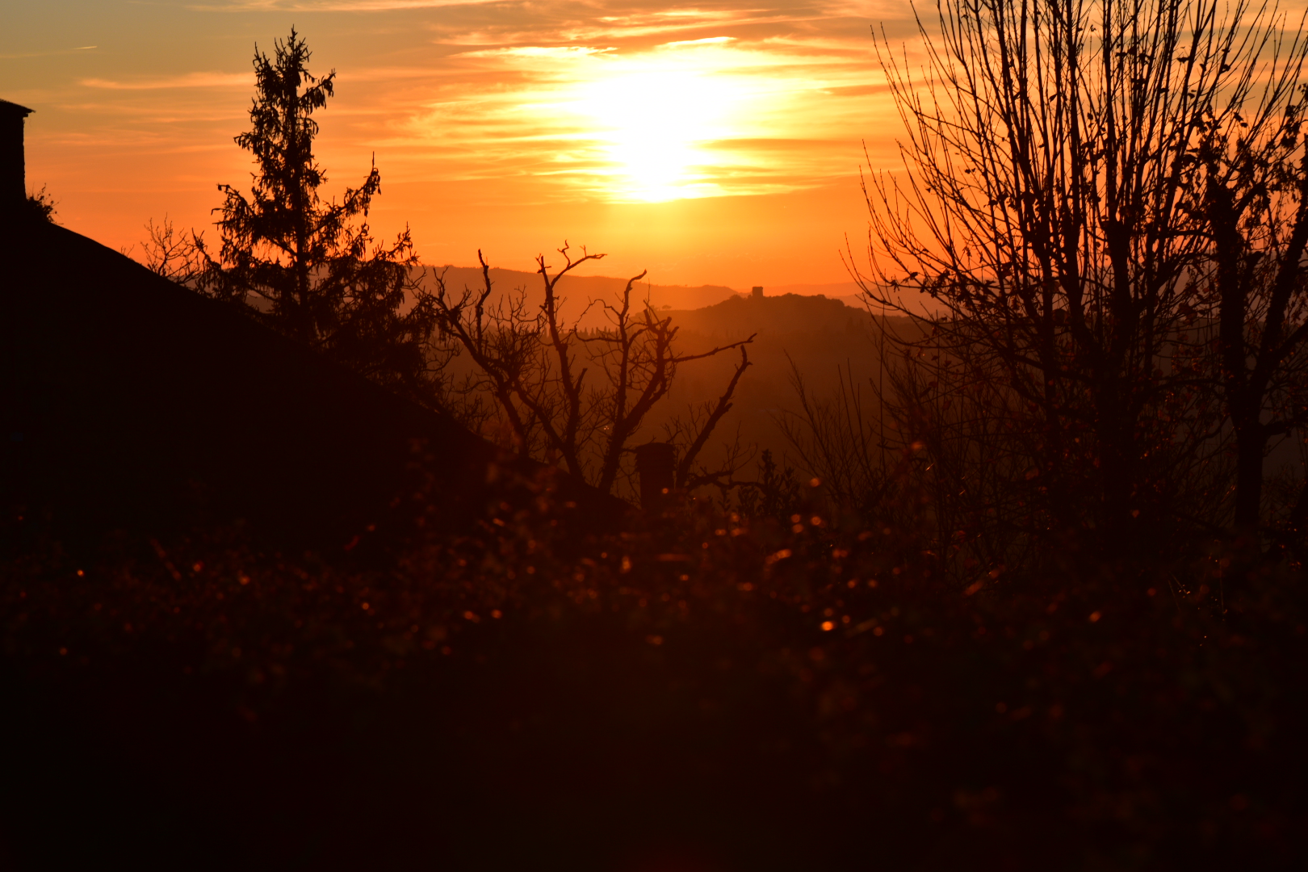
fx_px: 4360
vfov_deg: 11.4
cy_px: 436
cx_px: 654
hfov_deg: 17.1
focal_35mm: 120
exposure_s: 1/80
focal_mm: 120
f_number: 14
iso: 100
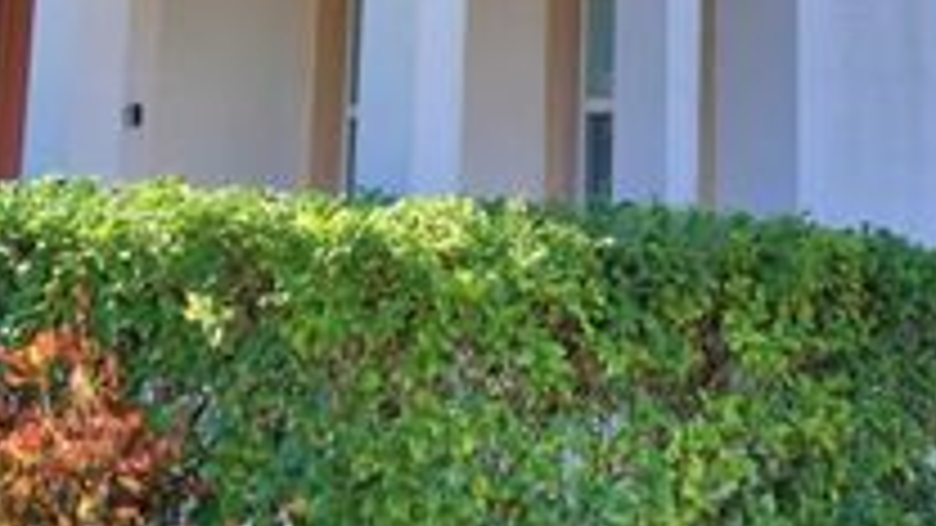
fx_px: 1936
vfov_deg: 14.6
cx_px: 691
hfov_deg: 26.9
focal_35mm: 78
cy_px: -209
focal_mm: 15
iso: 100
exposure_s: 1/640
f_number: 5
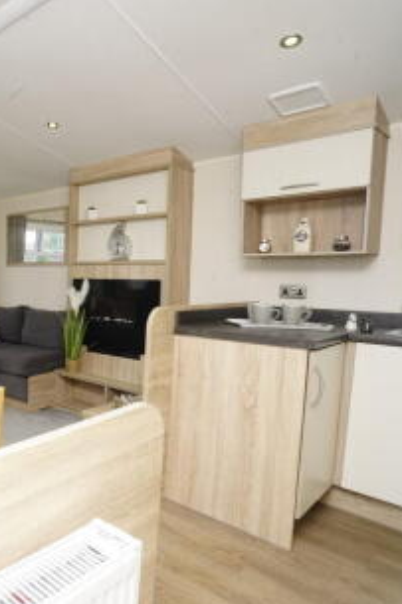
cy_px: 310
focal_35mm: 25
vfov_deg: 71.5
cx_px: -30
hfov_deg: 41.8
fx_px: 419
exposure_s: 1/60
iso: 2500
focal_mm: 16
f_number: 18
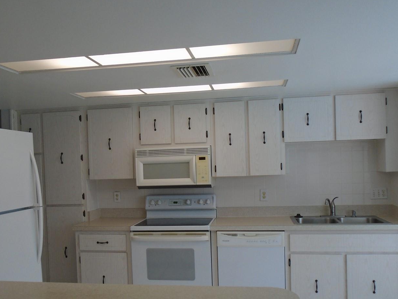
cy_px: 177
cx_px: 191
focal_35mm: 34
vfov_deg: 41.6
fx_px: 391
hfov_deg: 53.9
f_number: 3.2
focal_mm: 4.6
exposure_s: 1/80
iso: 100
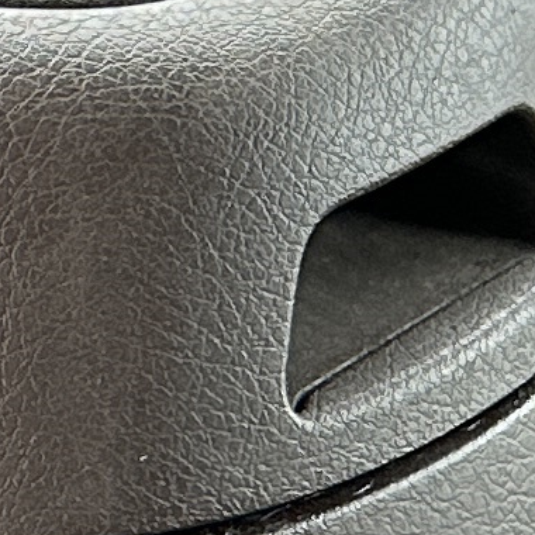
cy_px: 900
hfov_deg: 7.2
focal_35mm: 225
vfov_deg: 7.6
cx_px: -848
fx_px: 3934
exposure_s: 1/76
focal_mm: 6.86
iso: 250
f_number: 1.78
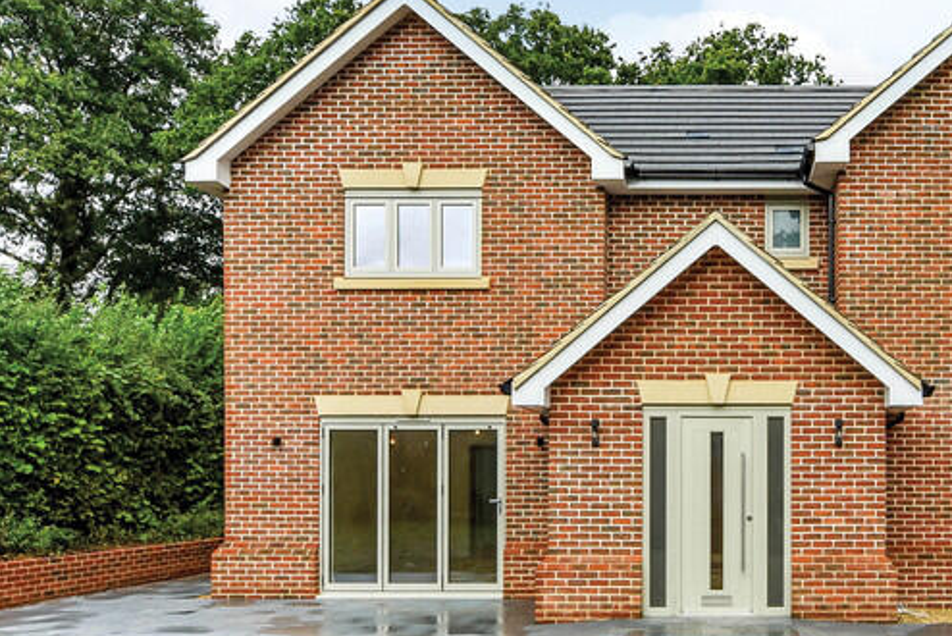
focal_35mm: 29
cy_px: 360
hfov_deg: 59.9
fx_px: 767
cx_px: 723
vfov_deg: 44.9
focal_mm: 14
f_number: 10
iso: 400
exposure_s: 1/800
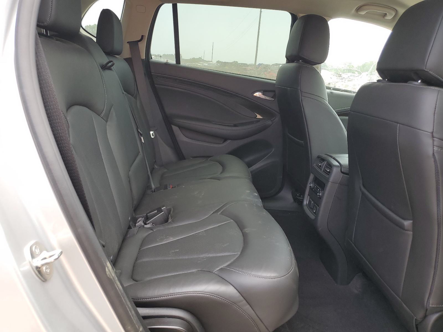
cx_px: 222
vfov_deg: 53.1
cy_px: 166
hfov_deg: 67.3
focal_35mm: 26
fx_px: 333
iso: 50
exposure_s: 1/256
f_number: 1.5
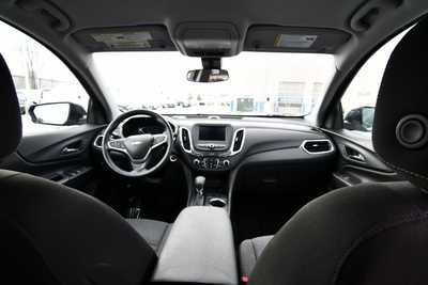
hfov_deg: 86.9
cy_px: 142
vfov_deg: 64.6
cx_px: 214
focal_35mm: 19
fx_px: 226
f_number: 4.8
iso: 800
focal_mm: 13
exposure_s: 1/200
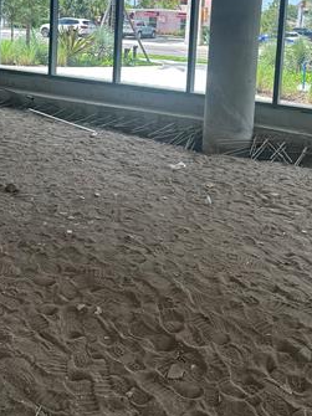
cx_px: 175
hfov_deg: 33.5
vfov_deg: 41.2
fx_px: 517
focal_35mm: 43
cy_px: 60
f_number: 1.78
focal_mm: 6.86
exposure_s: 1/330
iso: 80
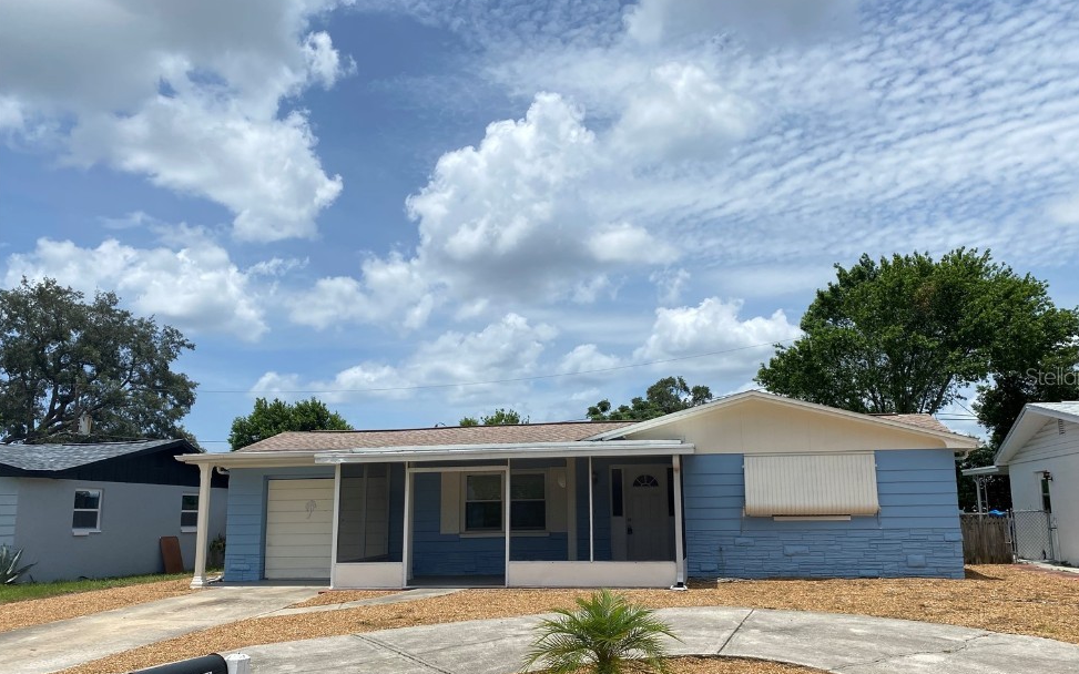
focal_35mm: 29
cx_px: 562
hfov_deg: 64.6
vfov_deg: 43.1
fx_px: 853
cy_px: 376
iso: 32
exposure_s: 1/6410
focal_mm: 4.25
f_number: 1.8
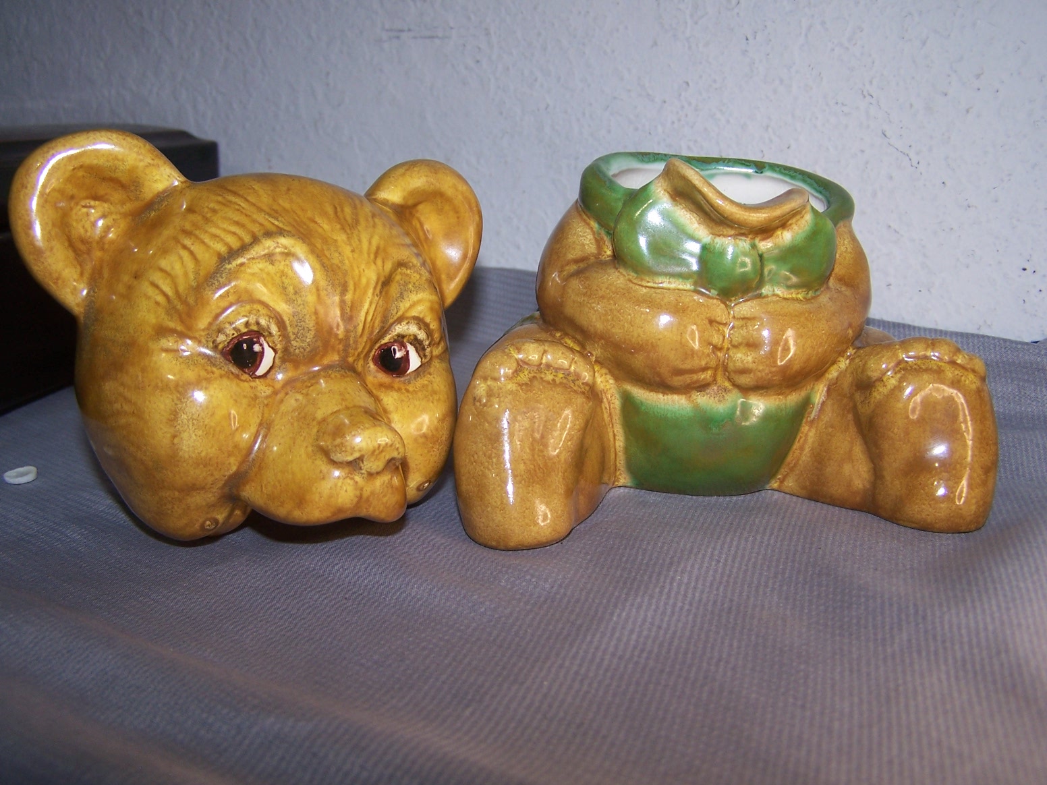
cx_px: 524
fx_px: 1149
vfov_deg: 37.7
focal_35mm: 38
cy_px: 392
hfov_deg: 49.0
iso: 80
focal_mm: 6.3
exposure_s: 1/60
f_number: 2.8
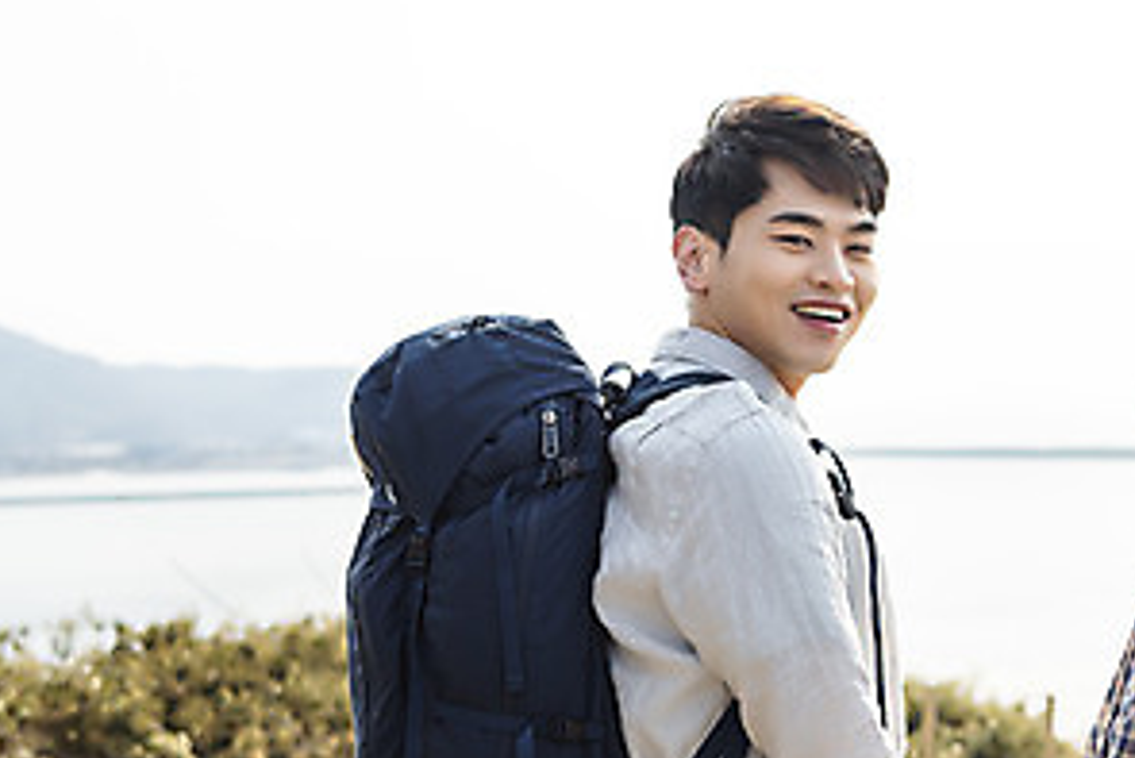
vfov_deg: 19.7
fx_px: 2176
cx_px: 806
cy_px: 496
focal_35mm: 69
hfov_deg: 28.9
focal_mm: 34
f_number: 2.8
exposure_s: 1/2000
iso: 100
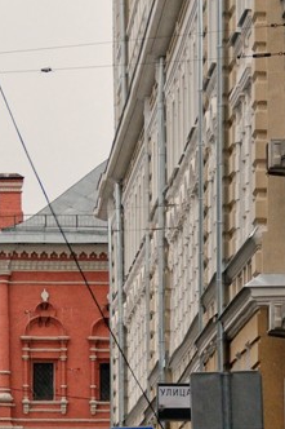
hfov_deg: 4.1
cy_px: 392
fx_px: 3958
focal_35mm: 333
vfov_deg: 6.2
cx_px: -93
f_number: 7.1
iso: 800
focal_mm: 82
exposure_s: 1/320
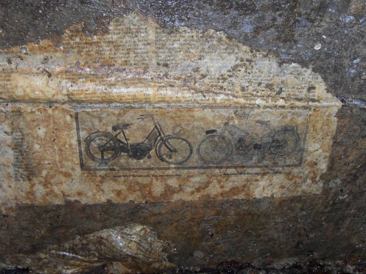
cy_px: 137
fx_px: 412
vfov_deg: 36.8
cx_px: 183
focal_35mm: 39
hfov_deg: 47.9
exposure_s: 1/45
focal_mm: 6.6
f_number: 6.2
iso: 100
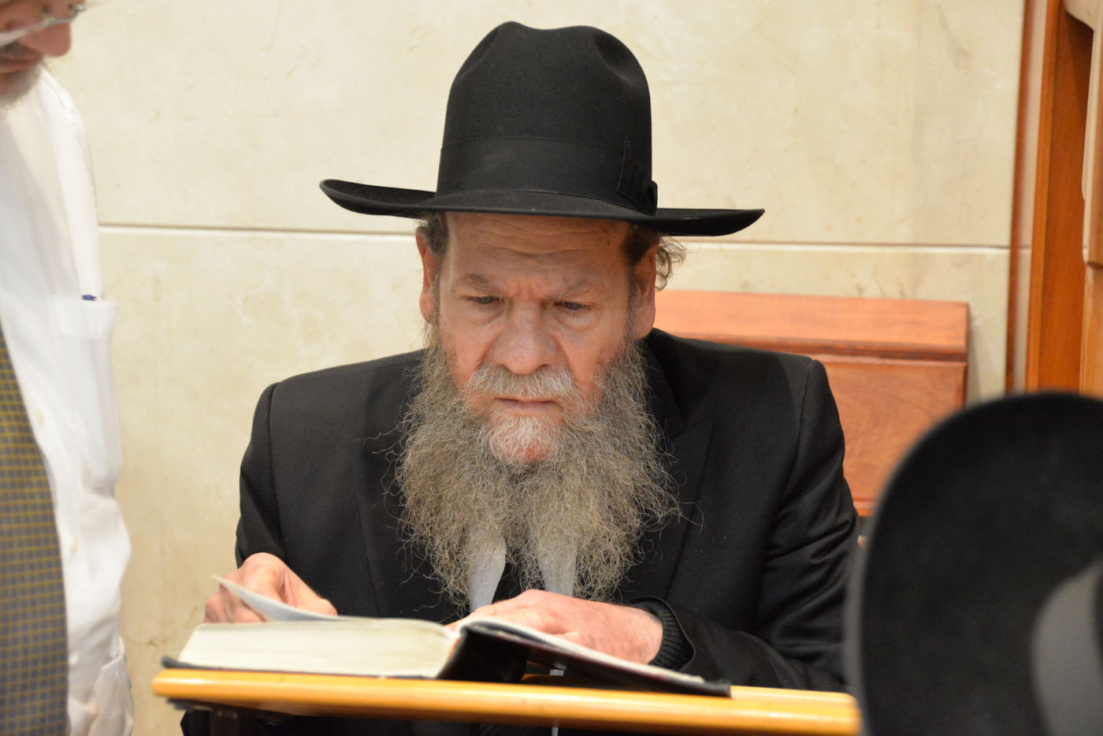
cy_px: 368
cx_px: 552
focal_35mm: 78
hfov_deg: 26.0
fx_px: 2390
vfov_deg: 17.5
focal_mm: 78
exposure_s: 1/250
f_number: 5
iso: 6400
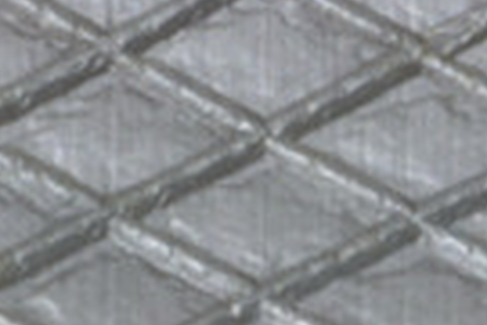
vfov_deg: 1.2
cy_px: -870
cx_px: -321
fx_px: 15366
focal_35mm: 1136
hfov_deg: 1.8
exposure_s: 2
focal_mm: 100
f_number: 64
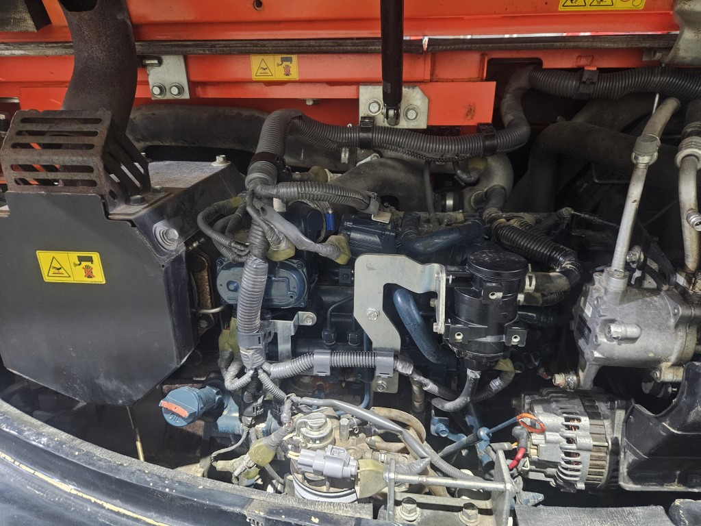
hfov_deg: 73.9
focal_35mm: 23
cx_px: 350
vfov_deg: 58.9
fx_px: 466
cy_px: 263
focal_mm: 5.4
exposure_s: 1/25
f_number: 1.8
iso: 800
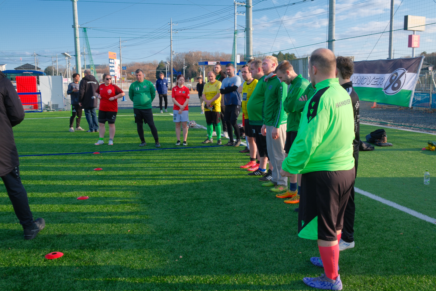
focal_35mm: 35
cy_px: 146
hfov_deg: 54.4
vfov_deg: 37.9
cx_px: 218
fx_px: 424
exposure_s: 1/250
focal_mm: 23
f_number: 8
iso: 400
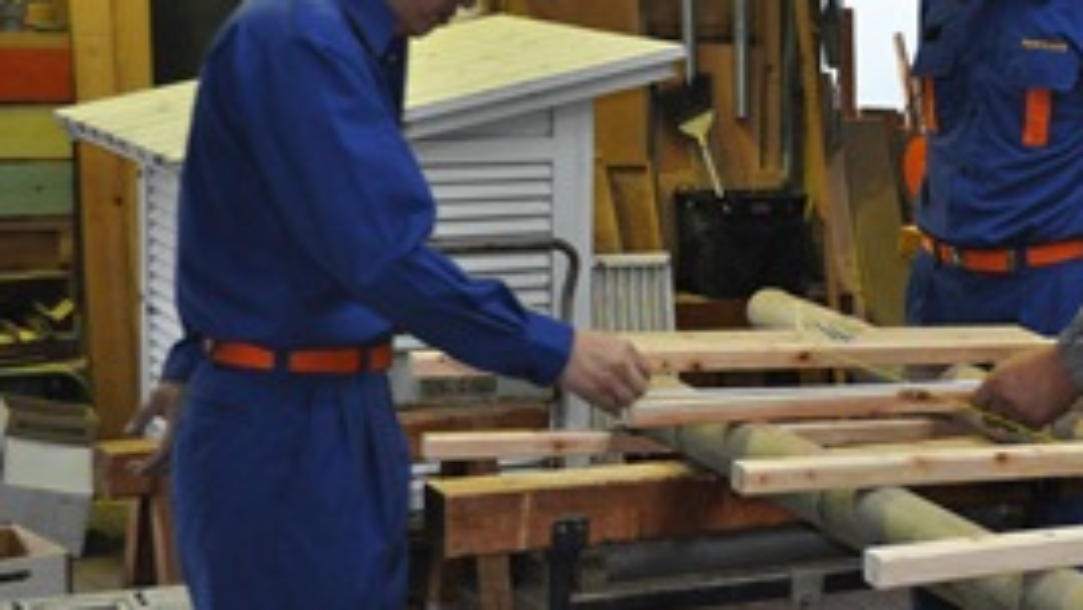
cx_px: 893
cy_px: 311
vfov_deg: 14.4
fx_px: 2413
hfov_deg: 24.8
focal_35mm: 84
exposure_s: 1/60
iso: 800
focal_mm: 32
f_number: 4.8
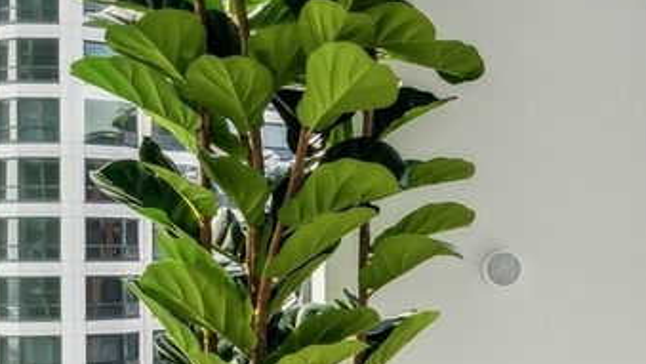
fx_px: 1457
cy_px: 276
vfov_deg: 14.2
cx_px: 1061
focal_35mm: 85
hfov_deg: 20.2
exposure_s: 1/250
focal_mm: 17
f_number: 7.1
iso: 320
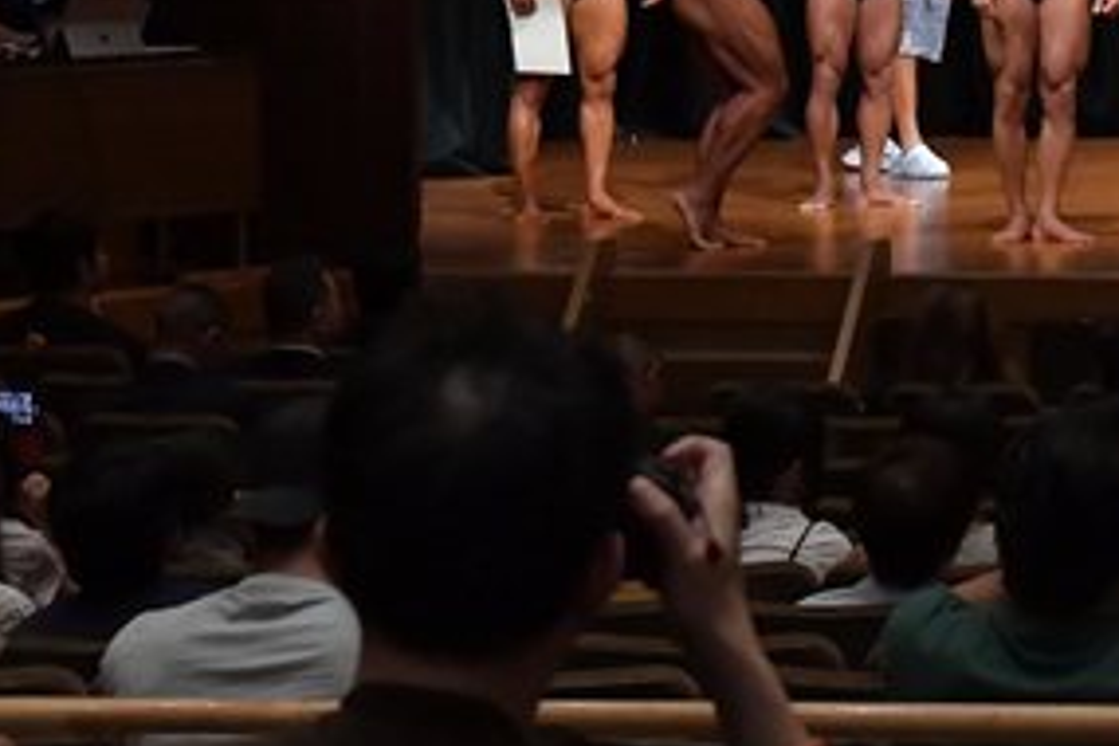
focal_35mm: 212
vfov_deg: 6.4
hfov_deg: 9.5
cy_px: -145
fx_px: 6589
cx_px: 1447
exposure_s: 1/400
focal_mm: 52
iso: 6400
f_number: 5.6
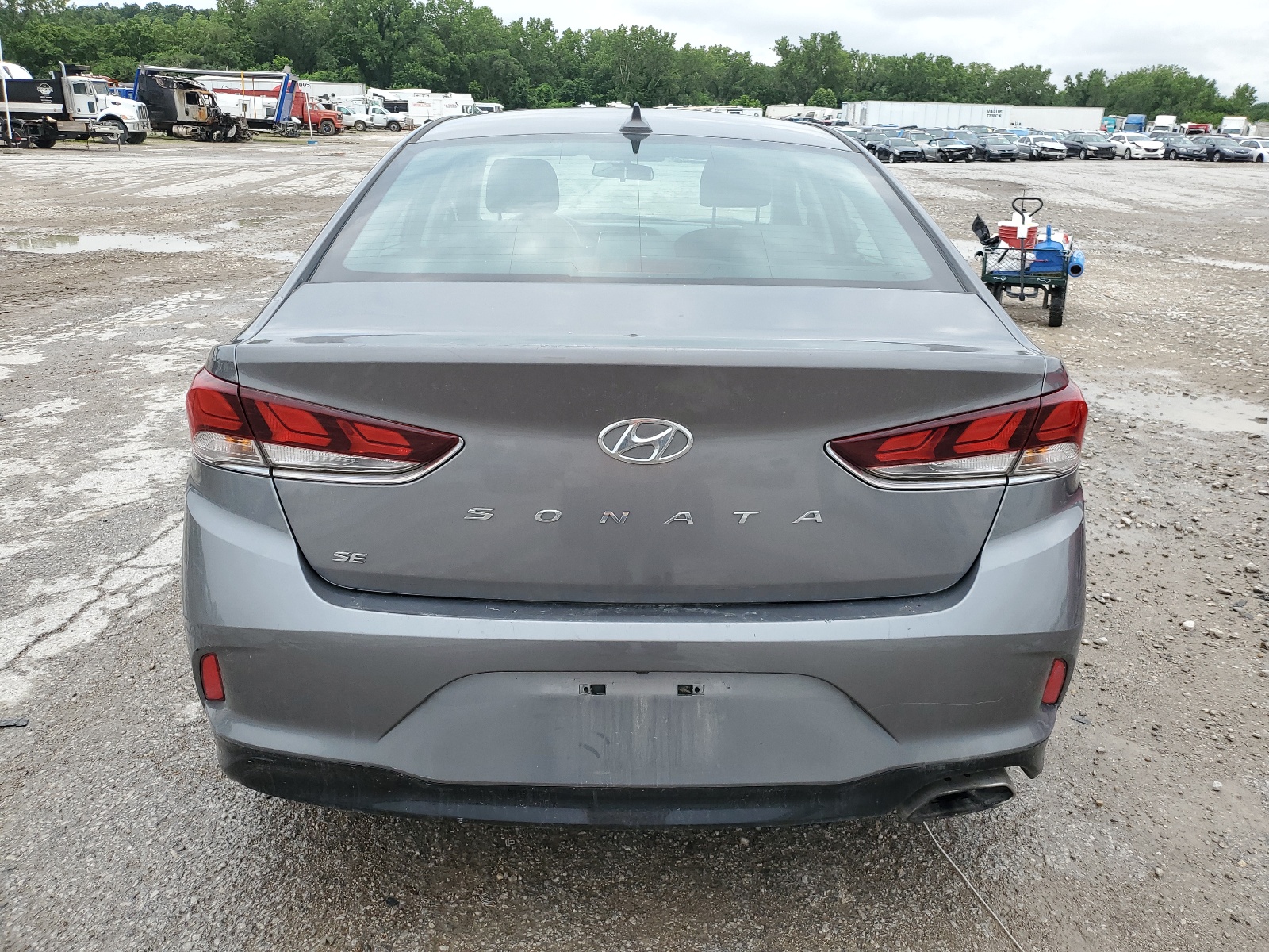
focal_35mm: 26
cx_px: 634
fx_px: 953
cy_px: 476
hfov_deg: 67.3
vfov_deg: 53.1
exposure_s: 1/1667
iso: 50
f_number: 1.5
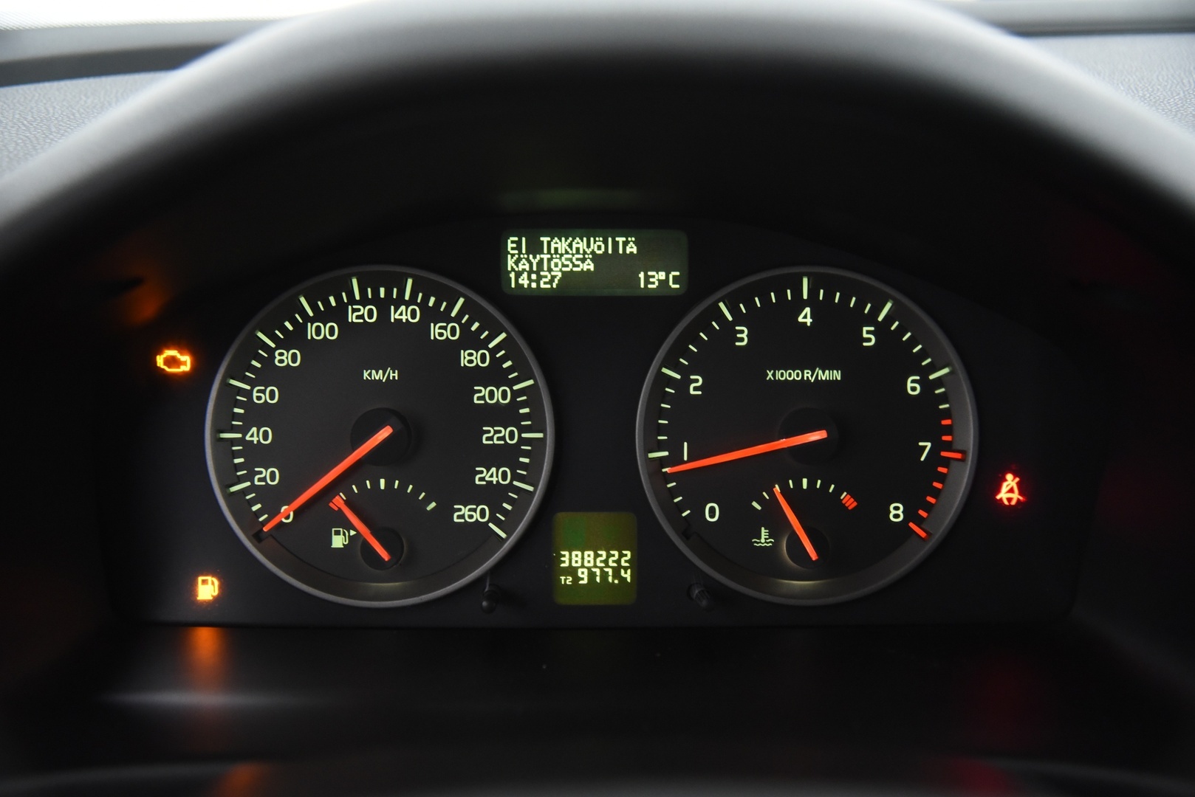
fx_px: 1527
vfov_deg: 29.3
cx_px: 598
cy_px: 398
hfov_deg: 42.7
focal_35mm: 46
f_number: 4
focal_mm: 46
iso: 4000
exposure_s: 1/30
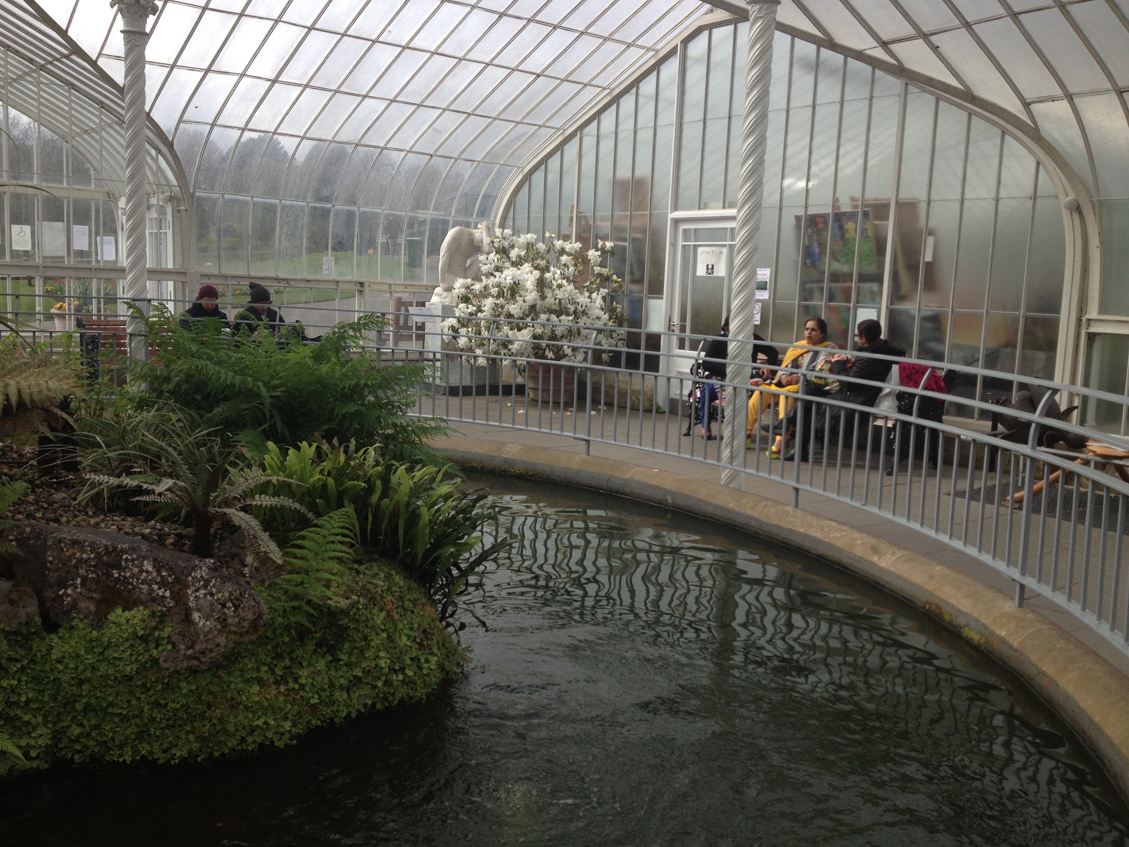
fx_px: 1142
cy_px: 424
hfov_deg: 52.6
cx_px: 564
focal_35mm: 35
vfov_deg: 40.7
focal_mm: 4.28
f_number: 2.4
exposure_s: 1/986
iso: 50
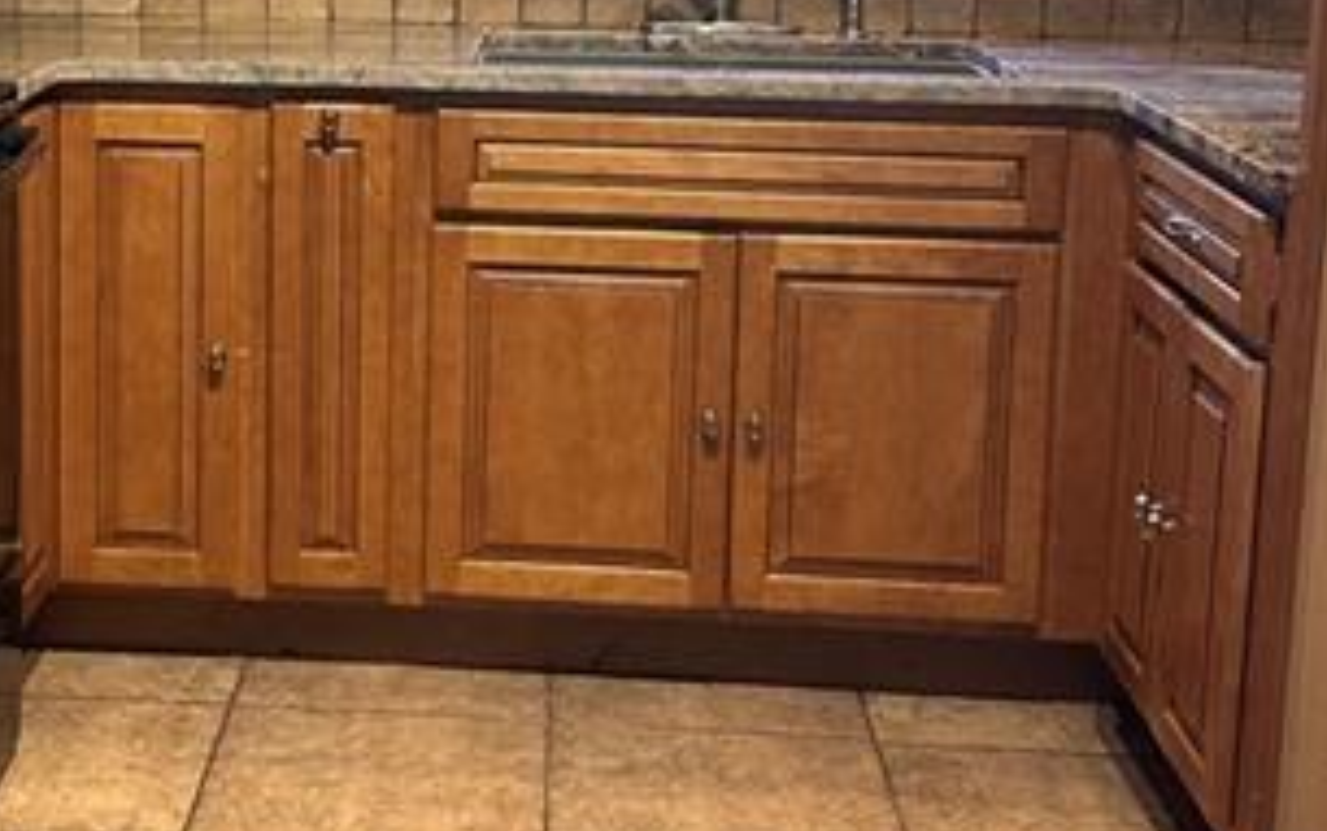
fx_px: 2316
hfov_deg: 31.5
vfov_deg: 20.0
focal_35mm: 64
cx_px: 370
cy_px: 126
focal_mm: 6.86
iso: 250
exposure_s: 1/60
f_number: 1.78
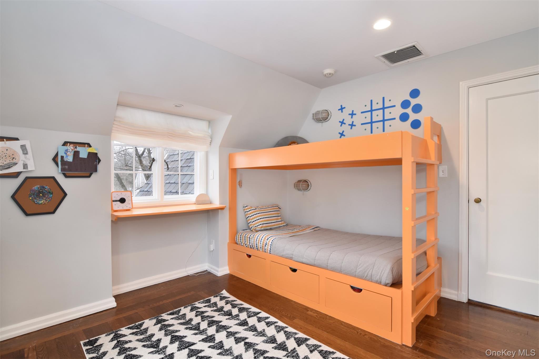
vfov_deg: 72.0
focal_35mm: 16
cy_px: 180
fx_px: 247
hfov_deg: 95.0
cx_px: 270
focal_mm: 11
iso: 640
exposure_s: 1/80
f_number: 8
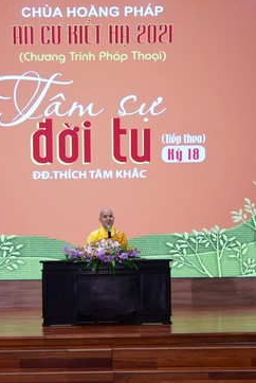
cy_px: 288
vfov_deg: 25.3
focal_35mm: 79
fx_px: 841
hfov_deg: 17.3
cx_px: 83
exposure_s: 1/125
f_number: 5.6
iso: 2500
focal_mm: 44
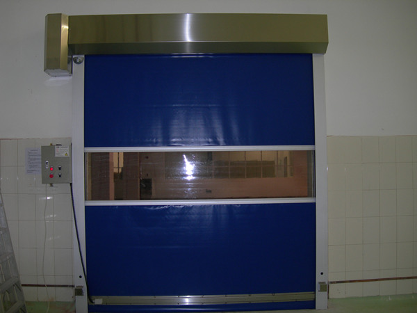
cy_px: 156
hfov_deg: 49.0
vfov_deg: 37.7
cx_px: 208
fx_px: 458
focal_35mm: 38
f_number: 2.8
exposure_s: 1/60.1
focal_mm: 7.8
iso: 64
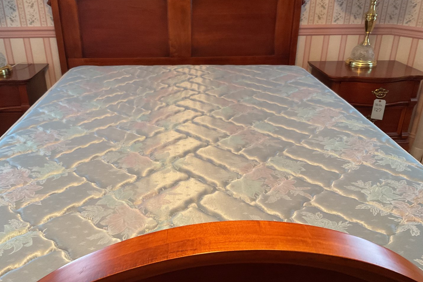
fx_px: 376
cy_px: 136
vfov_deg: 41.1
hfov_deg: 58.7
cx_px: 200
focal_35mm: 32
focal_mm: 3
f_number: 1.8
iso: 200
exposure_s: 1/60
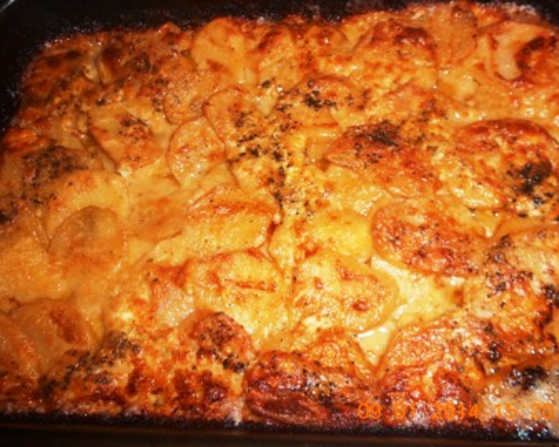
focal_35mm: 28
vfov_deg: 51.5
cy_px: 227
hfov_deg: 62.2
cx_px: 288
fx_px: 463
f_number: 8
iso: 80
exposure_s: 1/25
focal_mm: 4.6
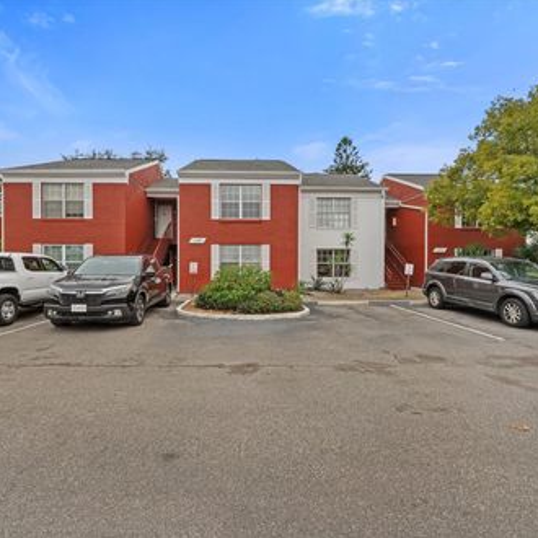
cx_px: 248
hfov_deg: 80.6
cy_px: 268
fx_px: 317
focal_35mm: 18
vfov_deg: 80.7
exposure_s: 1/250
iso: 250
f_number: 6.3
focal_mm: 14
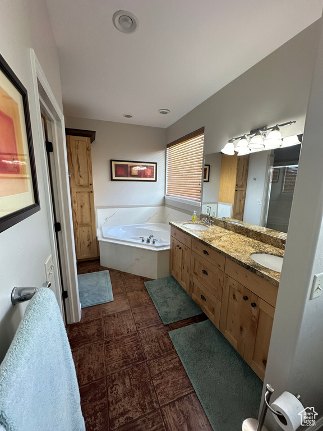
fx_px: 174
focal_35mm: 14
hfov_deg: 85.7
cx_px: 162
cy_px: 216
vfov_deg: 102.1
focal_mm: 2.22
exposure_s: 1/120
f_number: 2.2
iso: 160
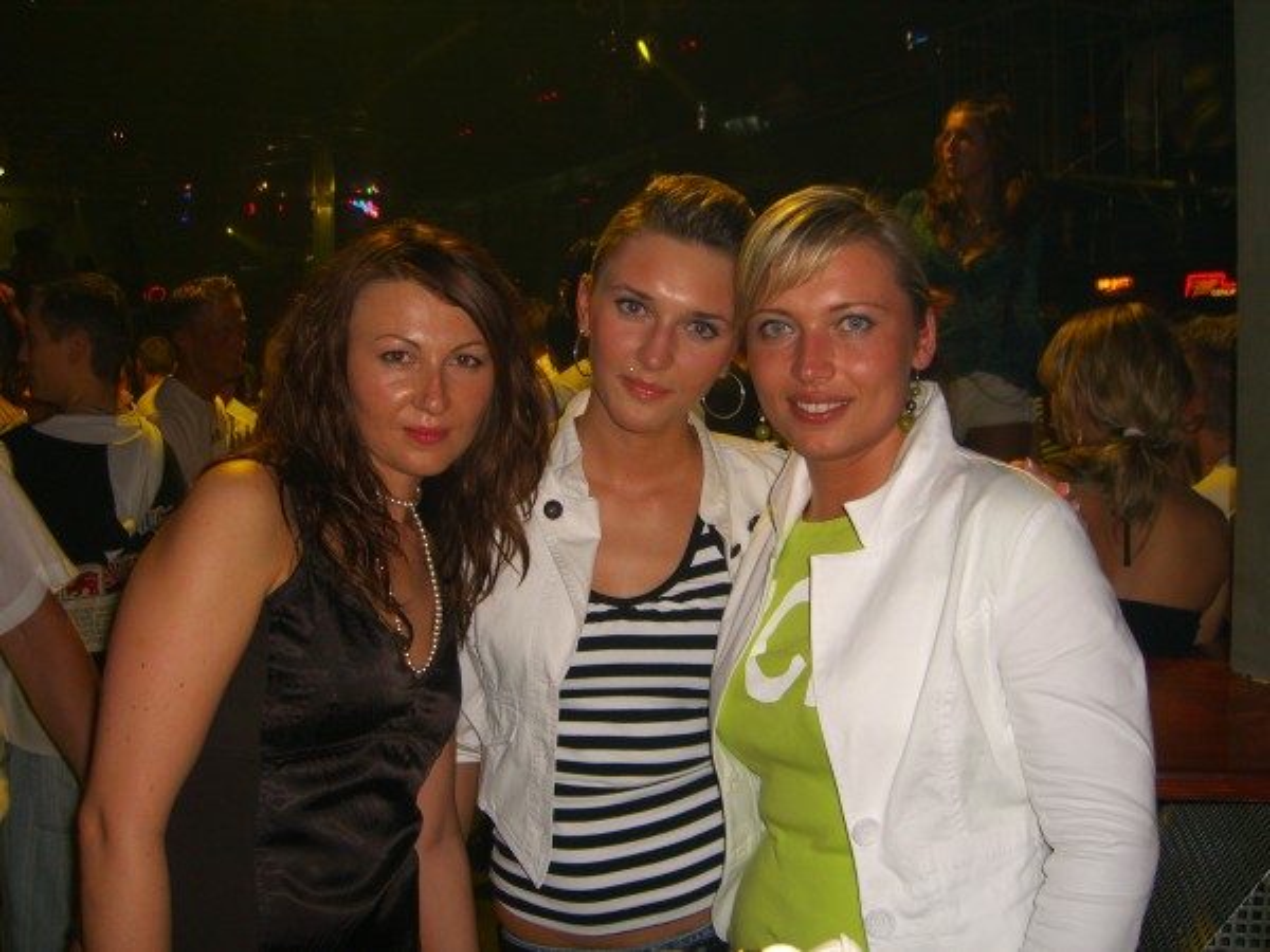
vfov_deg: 37.7
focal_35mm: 38
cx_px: 635
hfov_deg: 49.0
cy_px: 476
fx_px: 1394
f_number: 2.8
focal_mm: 7.9
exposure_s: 1/60
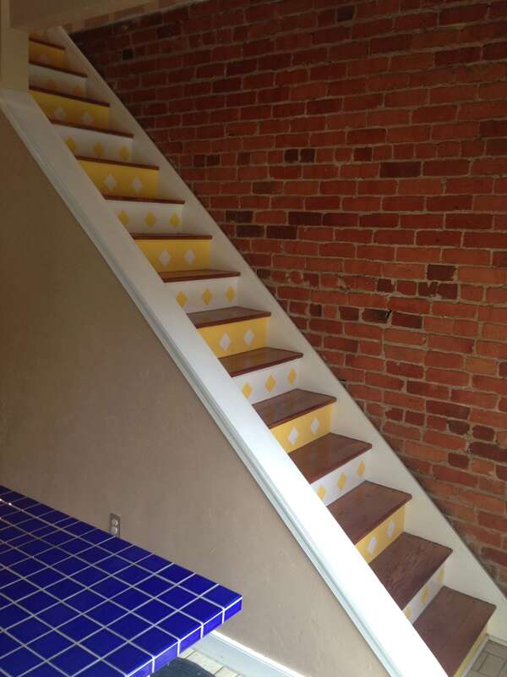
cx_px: 254
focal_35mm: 33
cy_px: 338
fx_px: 644
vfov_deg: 55.4
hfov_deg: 42.9
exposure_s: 1/20
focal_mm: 4.12
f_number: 2.4
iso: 80
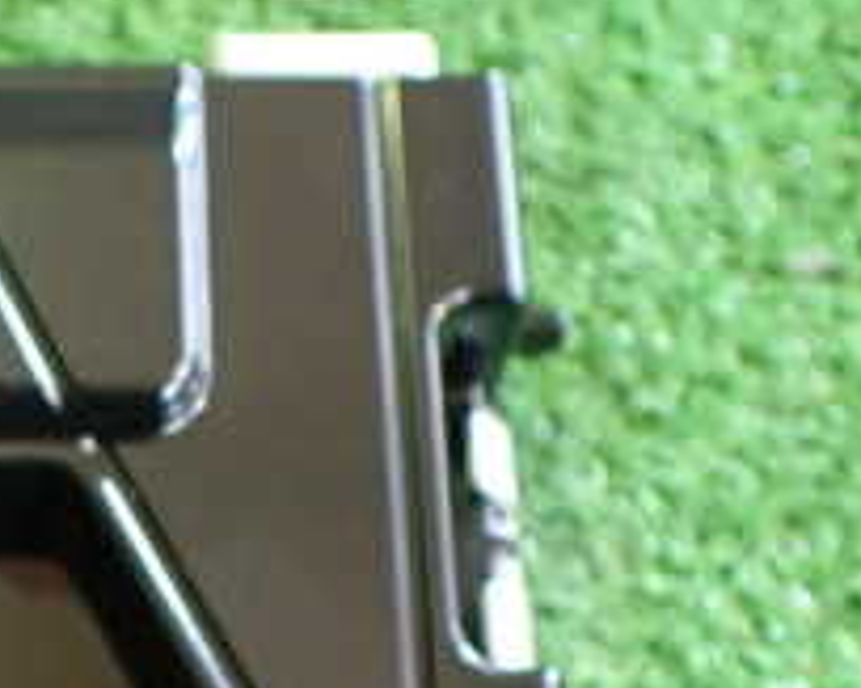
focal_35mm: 86
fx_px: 2190
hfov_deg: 21.4
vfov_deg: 17.5
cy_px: 646
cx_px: -17
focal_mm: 5.4
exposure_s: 1/50
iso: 800
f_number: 2.3
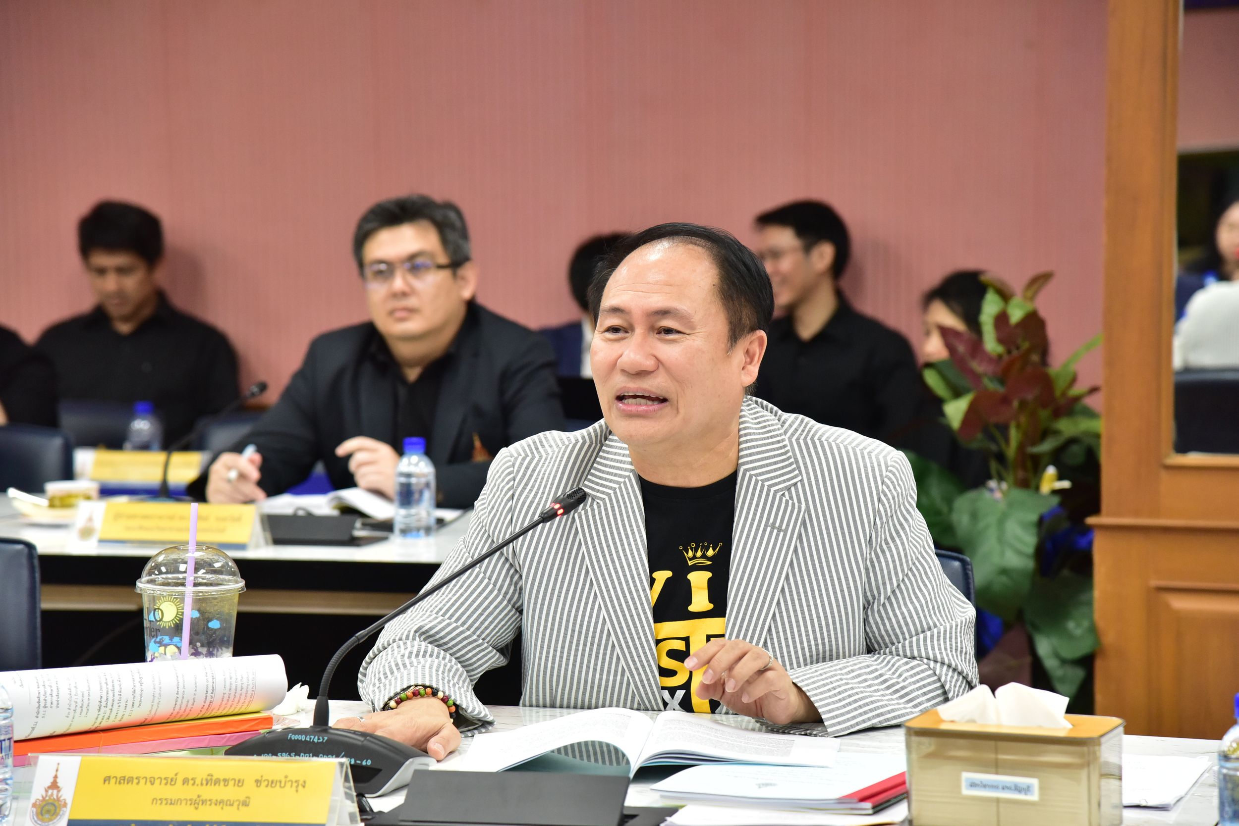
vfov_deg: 11.4
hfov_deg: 17.1
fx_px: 4131
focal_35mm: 120
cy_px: 413
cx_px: 620
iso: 2500
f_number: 5.6
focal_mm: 120
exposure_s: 1/160
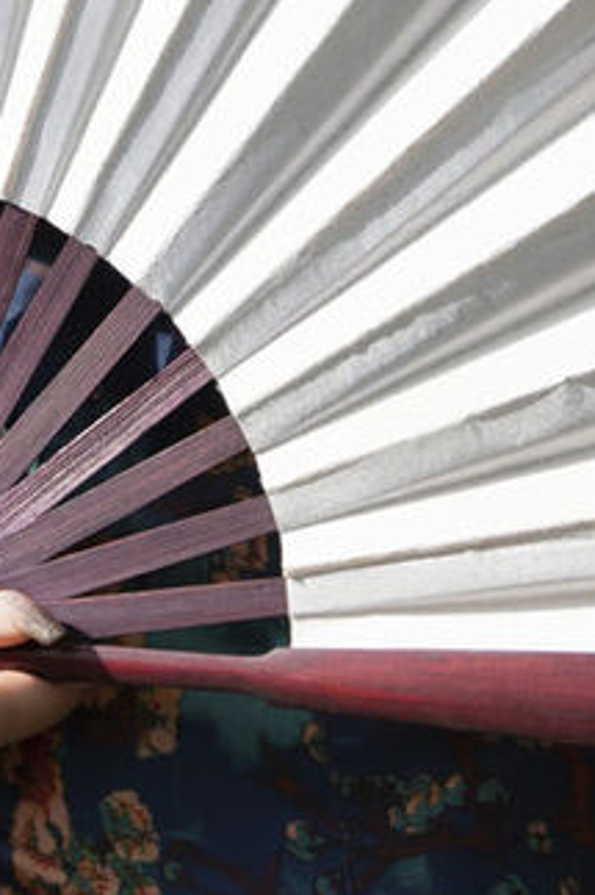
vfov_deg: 9.8
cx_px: 221
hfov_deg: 6.5
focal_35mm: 210
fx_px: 5211
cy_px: 87
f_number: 4
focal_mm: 44
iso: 160
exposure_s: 1/200
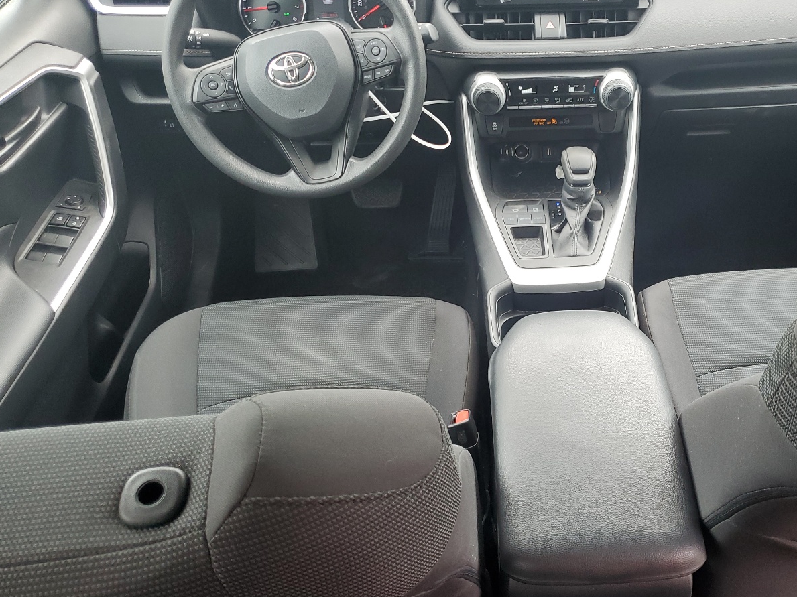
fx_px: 806
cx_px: 532
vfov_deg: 40.7
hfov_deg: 51.6
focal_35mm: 35
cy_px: 308
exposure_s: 1/120
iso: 69
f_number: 1.5
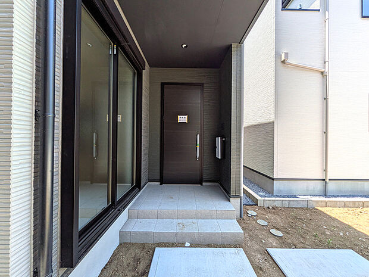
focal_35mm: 14
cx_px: 184
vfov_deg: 85.7
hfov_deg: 102.1
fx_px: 149
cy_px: 138
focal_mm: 1.83
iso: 49
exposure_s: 1/602
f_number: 2.2
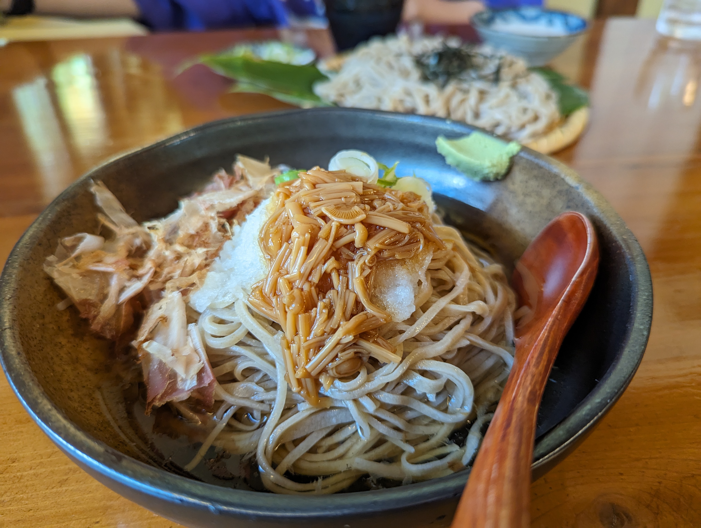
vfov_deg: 56.9
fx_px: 487
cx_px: 350
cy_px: 264
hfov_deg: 71.5
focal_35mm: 24
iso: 353
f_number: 1.85
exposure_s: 1/70.4
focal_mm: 6.81
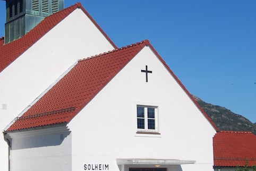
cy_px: 73
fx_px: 477
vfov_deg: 20.4
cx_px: 68
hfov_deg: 29.6
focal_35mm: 67
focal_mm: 18
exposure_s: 1/250
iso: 100
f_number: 10
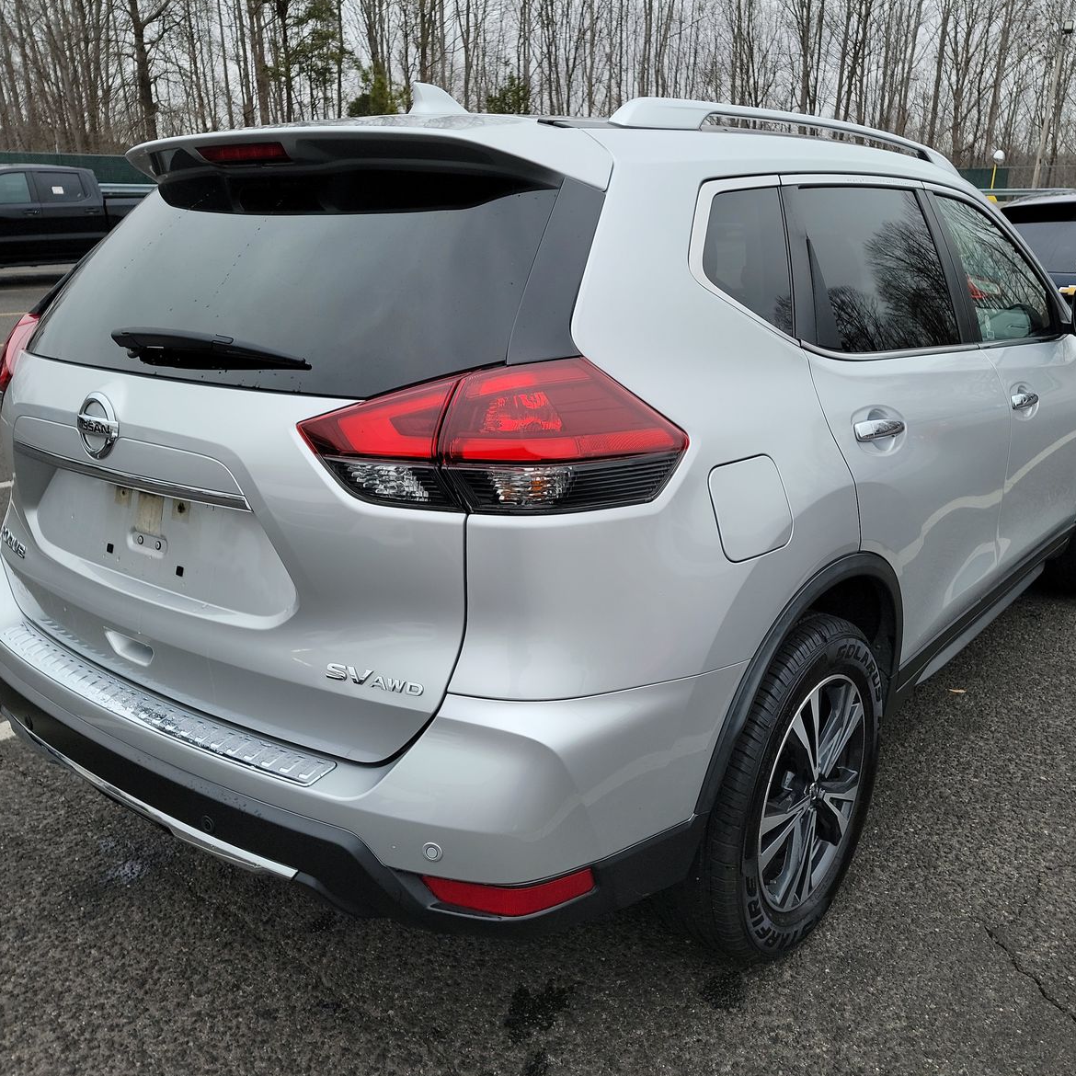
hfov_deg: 55.6
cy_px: 531
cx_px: 570
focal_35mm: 29
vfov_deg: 55.6
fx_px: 1020
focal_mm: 6.7
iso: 50
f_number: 1.8
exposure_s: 1/149
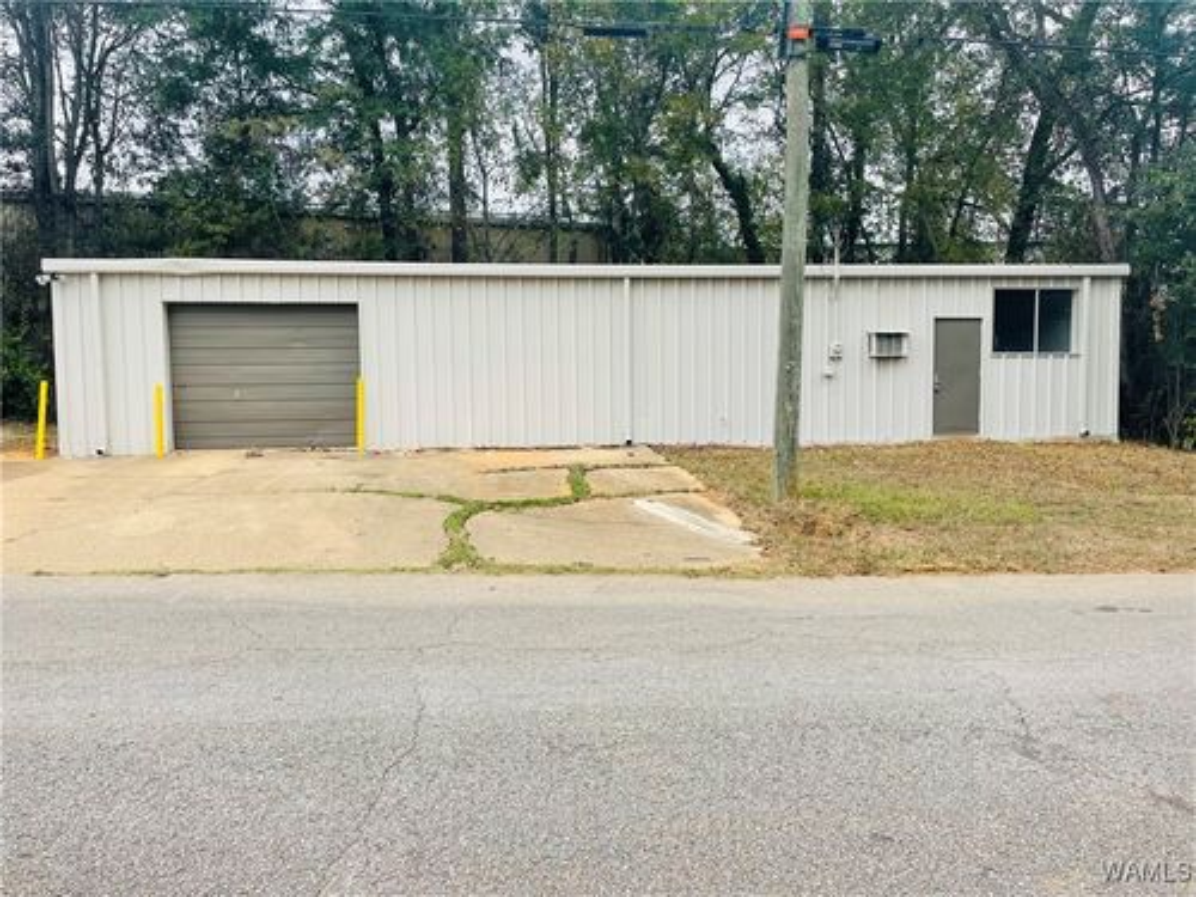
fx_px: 898
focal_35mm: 26
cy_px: 448
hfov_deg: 67.3
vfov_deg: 53.1
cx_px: 598
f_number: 1.6
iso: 32
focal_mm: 4.2
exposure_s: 1/711
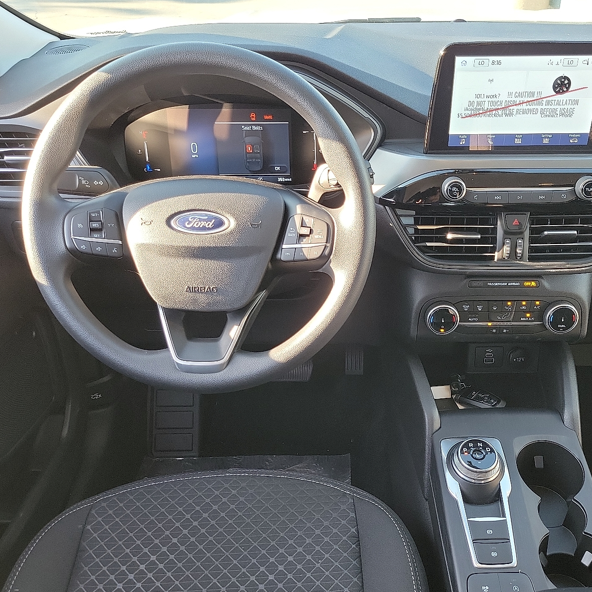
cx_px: 365
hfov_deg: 52.0
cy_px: 296
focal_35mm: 31
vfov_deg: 52.5
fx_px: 600
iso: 94
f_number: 1.8
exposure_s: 1/59.2
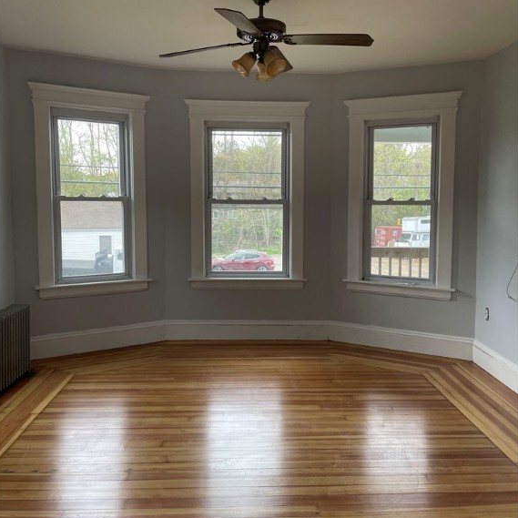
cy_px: 239
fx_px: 525
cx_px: 258
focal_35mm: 31
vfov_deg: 52.5
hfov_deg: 52.5
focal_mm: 4.2
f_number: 1.6
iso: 100
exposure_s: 1/121
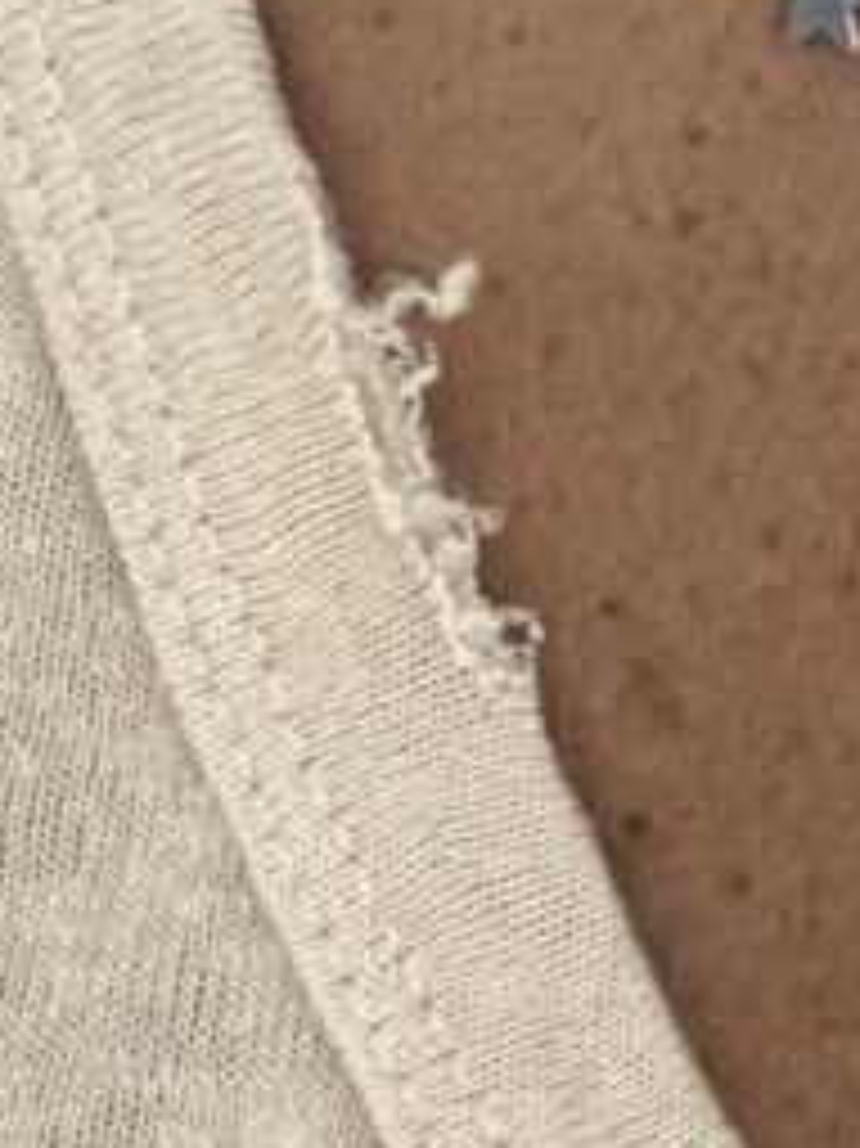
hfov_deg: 14.6
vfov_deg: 20.8
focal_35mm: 94
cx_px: 1319
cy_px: 369
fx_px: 3116
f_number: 2.2
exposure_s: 1/60
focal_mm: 2.71
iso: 250
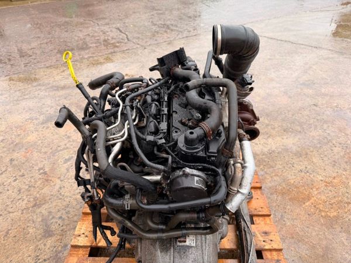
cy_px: 132
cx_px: 176
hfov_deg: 71.6
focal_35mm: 24
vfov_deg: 56.8
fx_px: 243
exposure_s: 1/200
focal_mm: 6.76
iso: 64
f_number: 1.78
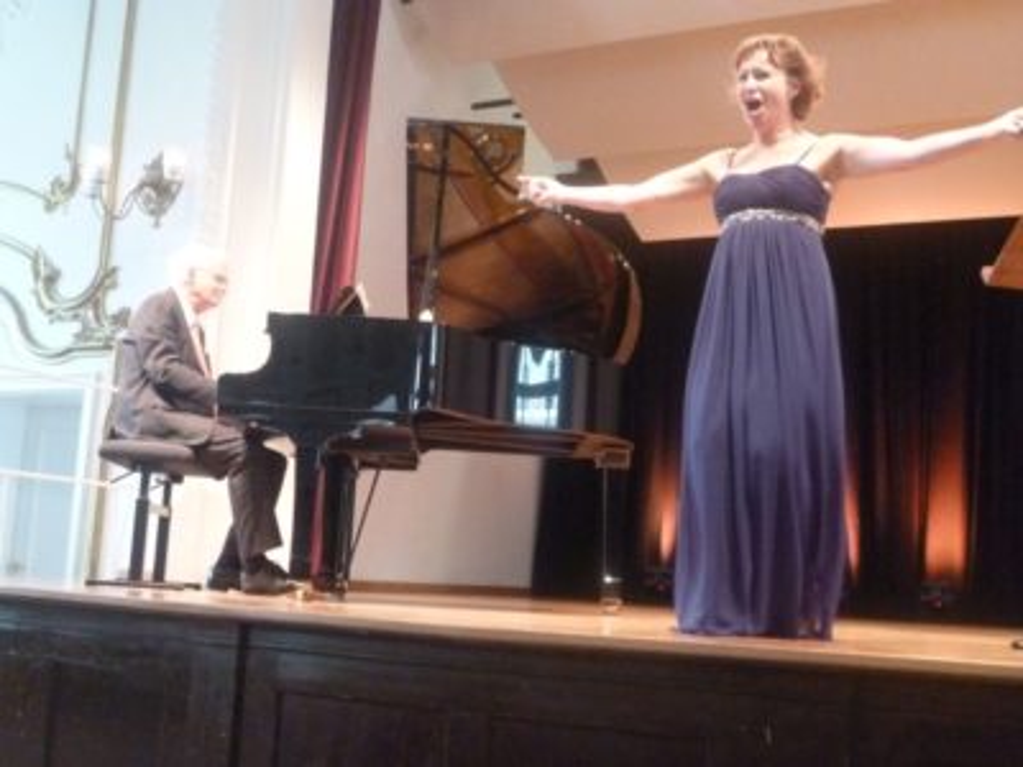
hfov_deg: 42.9
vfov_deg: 32.9
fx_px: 1300
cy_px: 384
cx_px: 512
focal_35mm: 44
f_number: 3.4
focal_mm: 7.9
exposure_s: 1/30
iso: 800
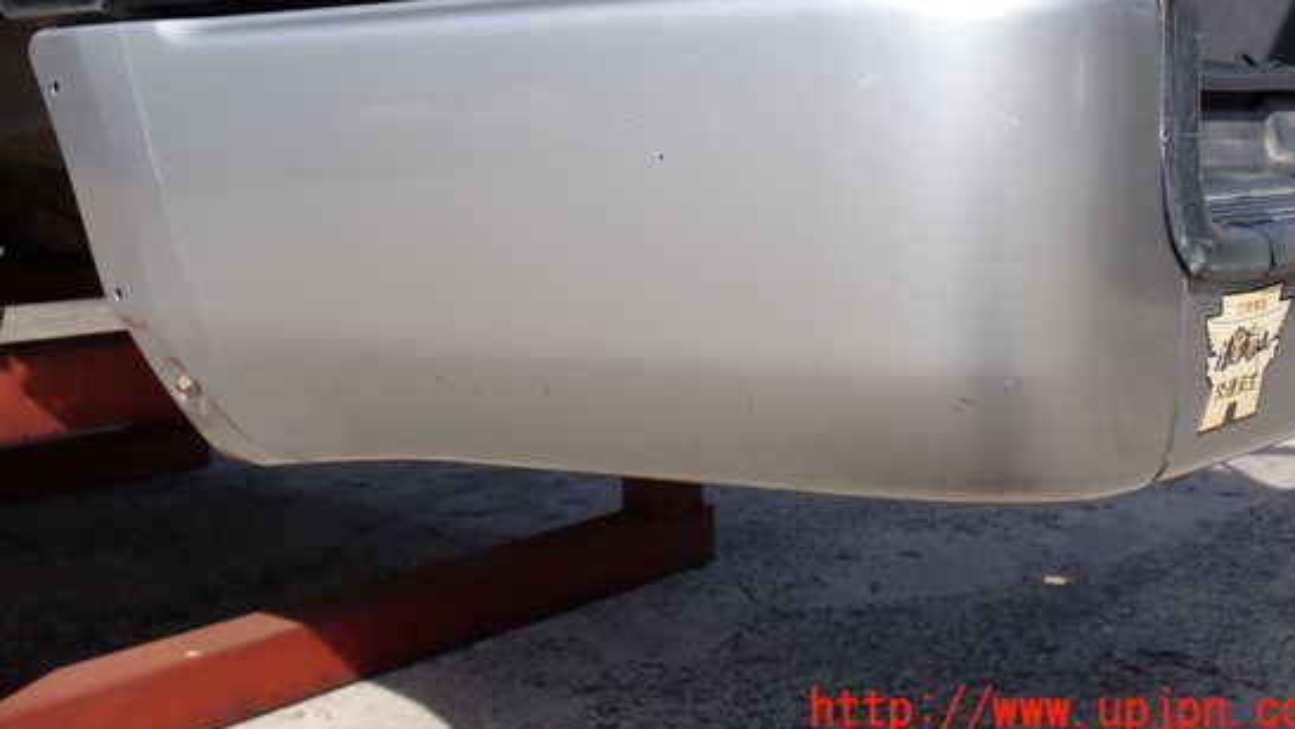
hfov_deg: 42.1
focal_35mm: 49
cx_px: 634
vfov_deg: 24.3
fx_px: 1683
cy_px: 208
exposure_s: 1/500
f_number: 4
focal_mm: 7.31
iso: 100
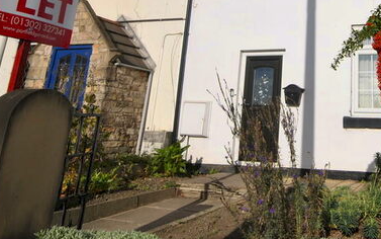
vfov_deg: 32.8
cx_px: 308
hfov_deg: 49.5
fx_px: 384
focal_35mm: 37
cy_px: 23
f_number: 10
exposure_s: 1/400
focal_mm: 13
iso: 100
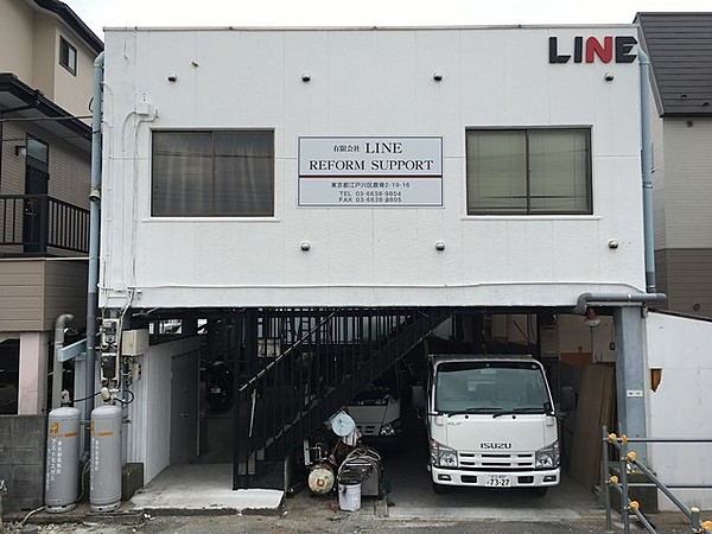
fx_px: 596
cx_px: 356
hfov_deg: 61.7
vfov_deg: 48.2
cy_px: 267
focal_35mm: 29
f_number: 2.2
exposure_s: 1/635
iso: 25
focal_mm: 4.15
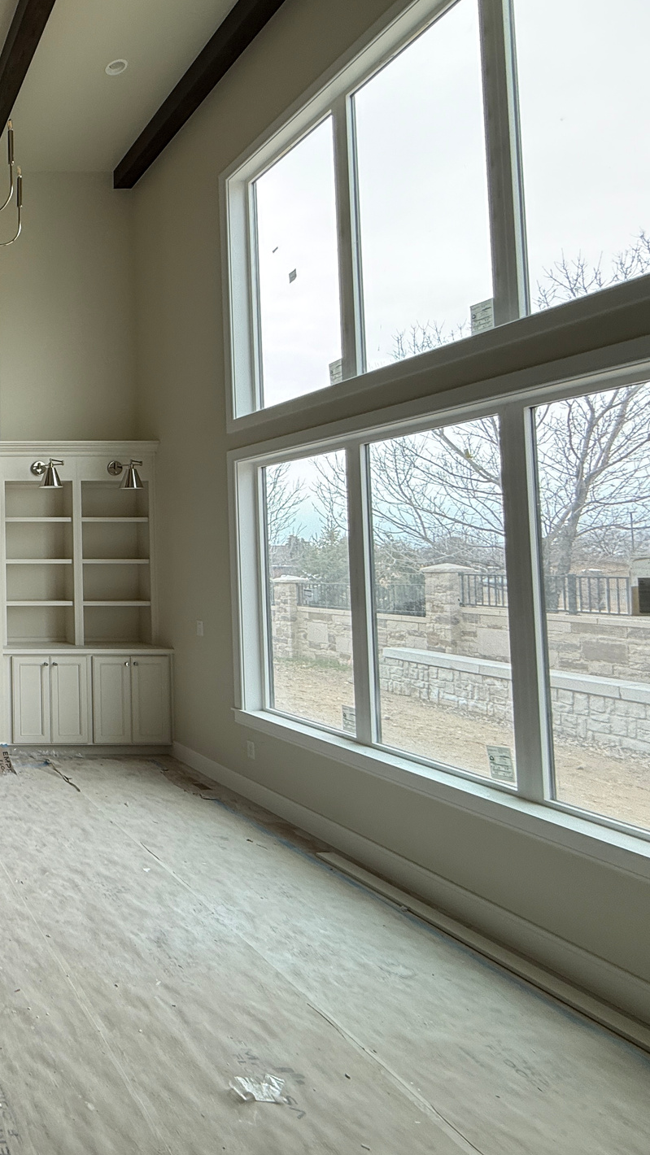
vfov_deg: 81.1
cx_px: -169
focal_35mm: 22
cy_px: 533
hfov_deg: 36.5
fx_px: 674
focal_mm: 2.22
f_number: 2.2
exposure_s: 1/99
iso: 80
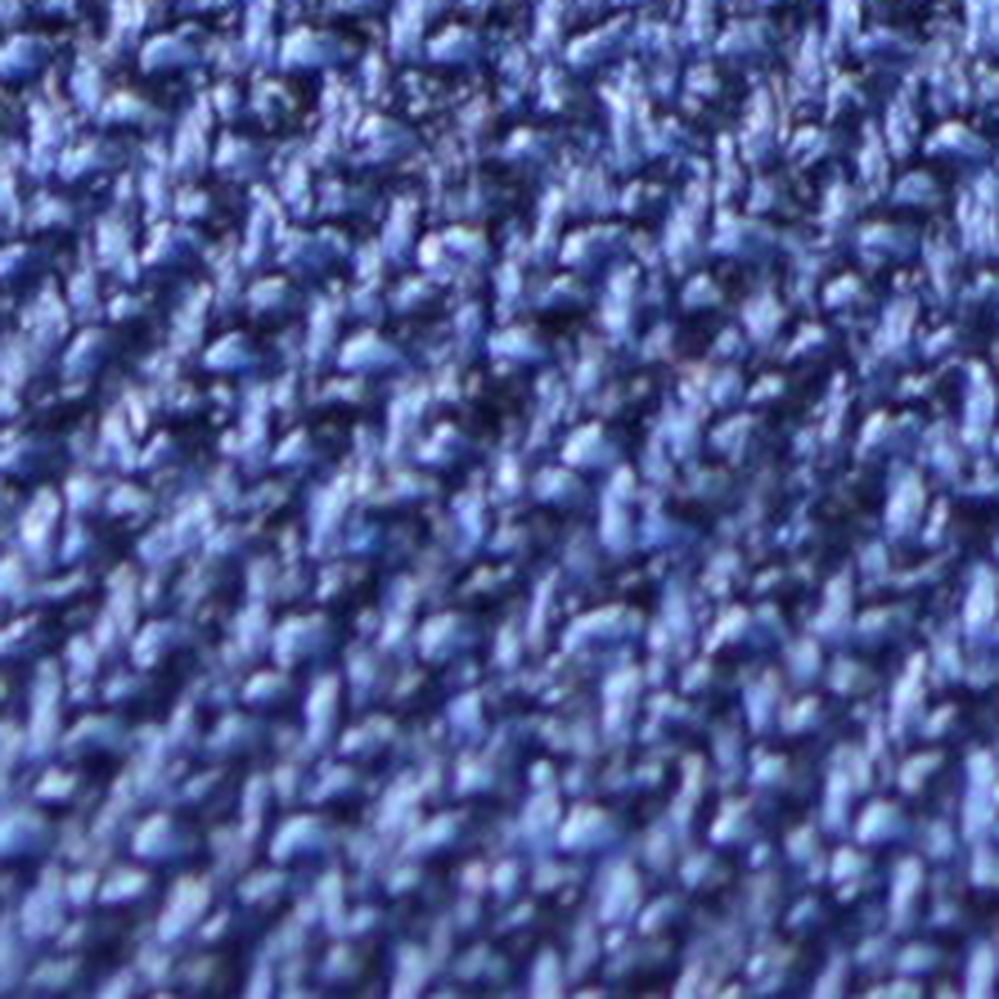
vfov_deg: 1.3
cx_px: 1130
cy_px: -824
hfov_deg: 1.3
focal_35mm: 1319
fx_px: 43066
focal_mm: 90
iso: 800
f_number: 3.8
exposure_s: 1/125
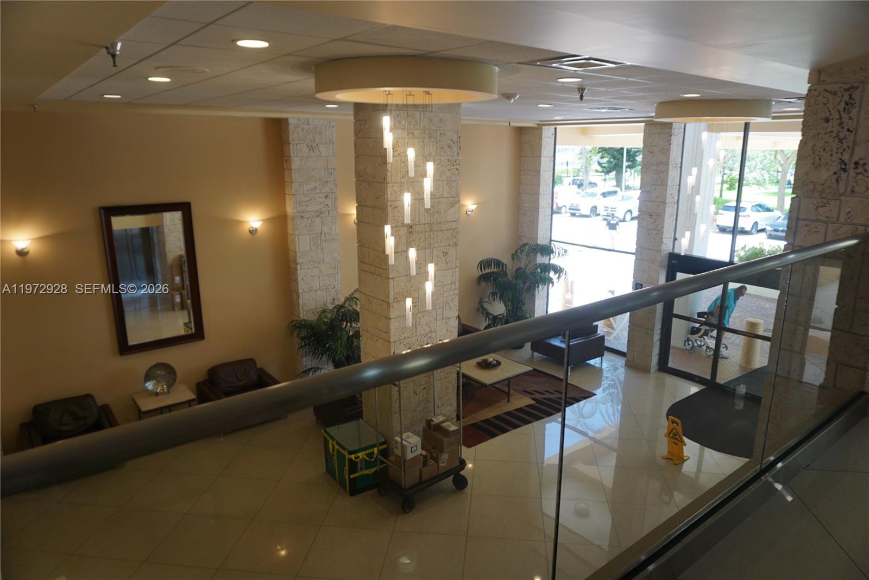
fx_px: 580
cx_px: 434
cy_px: 290
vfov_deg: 53.2
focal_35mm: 24
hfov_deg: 73.7
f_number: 4
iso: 200
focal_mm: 16
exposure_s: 1/60
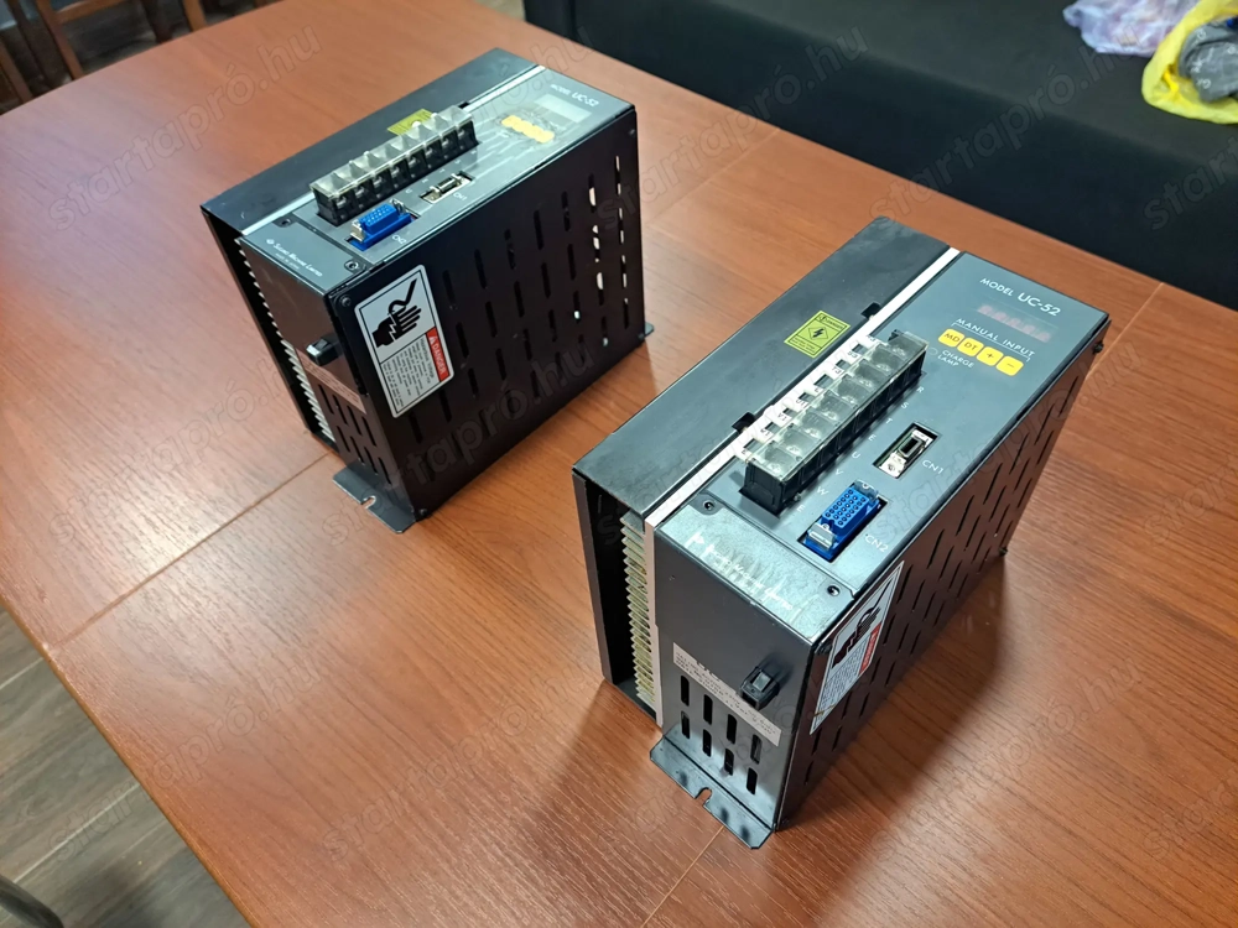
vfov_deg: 56.8
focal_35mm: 24
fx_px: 858
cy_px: 464
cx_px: 619
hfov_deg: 71.6
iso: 320
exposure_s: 1/50
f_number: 1.8
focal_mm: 5.23
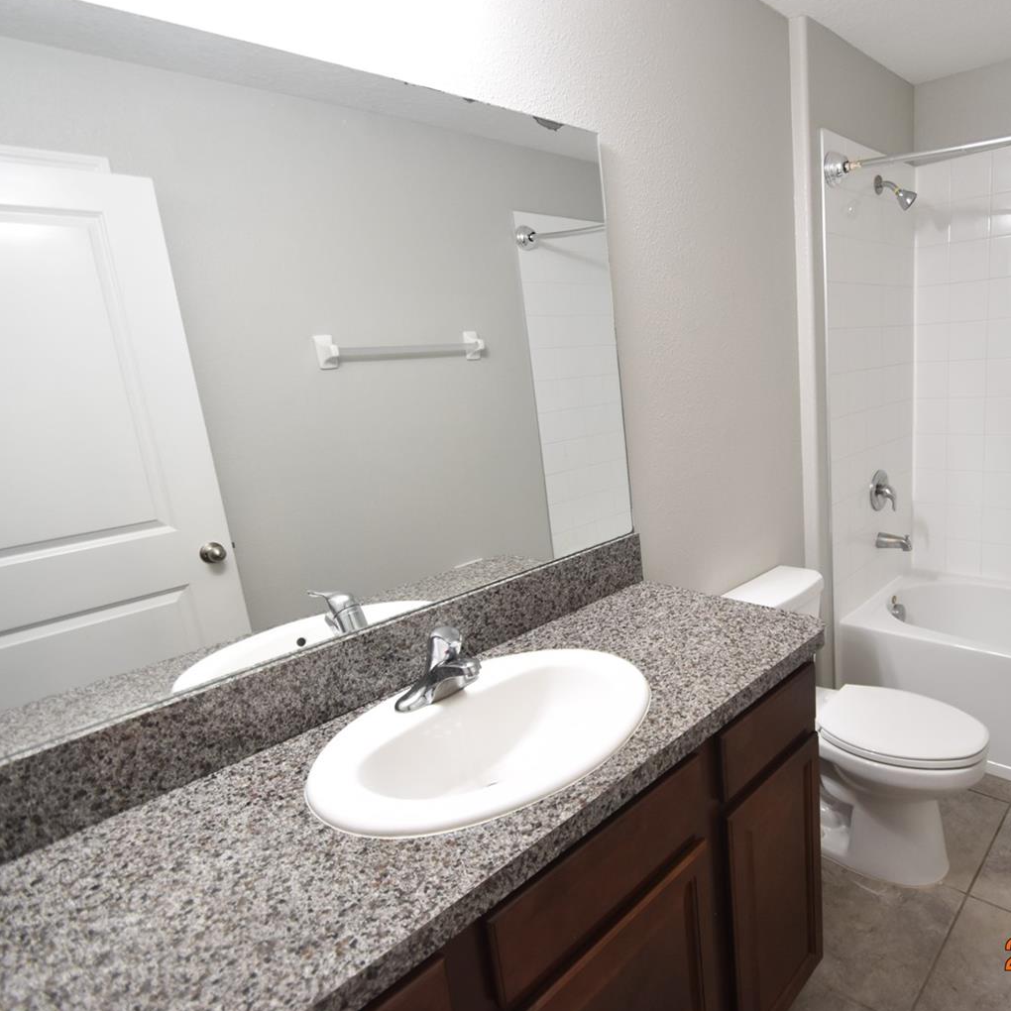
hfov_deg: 71.5
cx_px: 713
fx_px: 661
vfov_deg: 74.8
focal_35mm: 20
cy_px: 506
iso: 800
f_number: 3.5
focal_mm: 10
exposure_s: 1/45
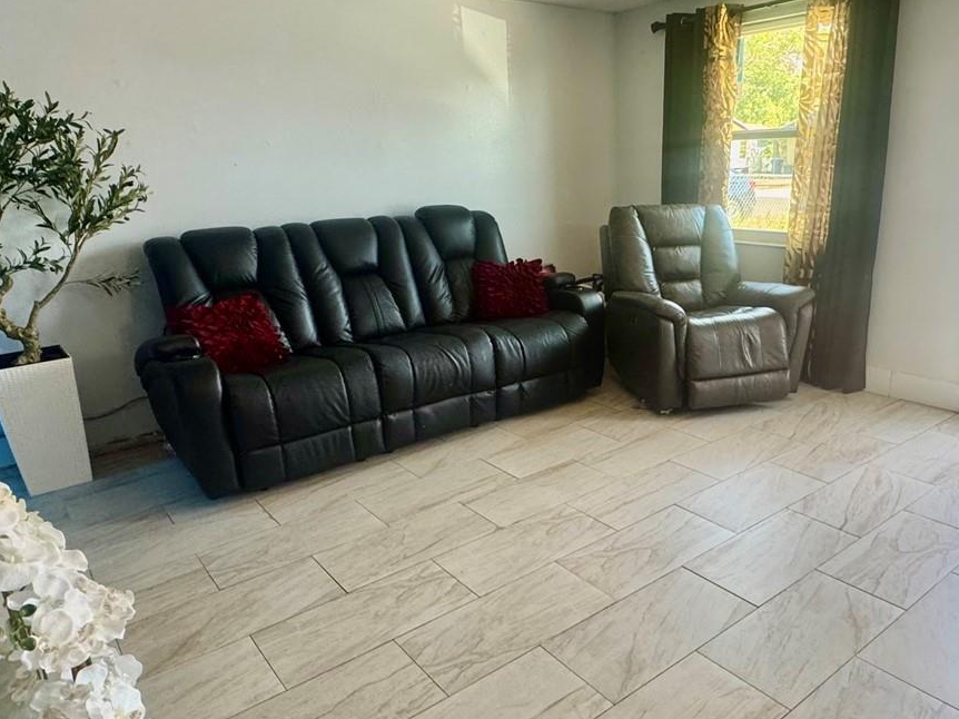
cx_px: 567
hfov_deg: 66.8
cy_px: 388
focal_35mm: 26
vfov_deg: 53.0
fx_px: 720
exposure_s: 1/120
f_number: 2.2
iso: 320
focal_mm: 2.22
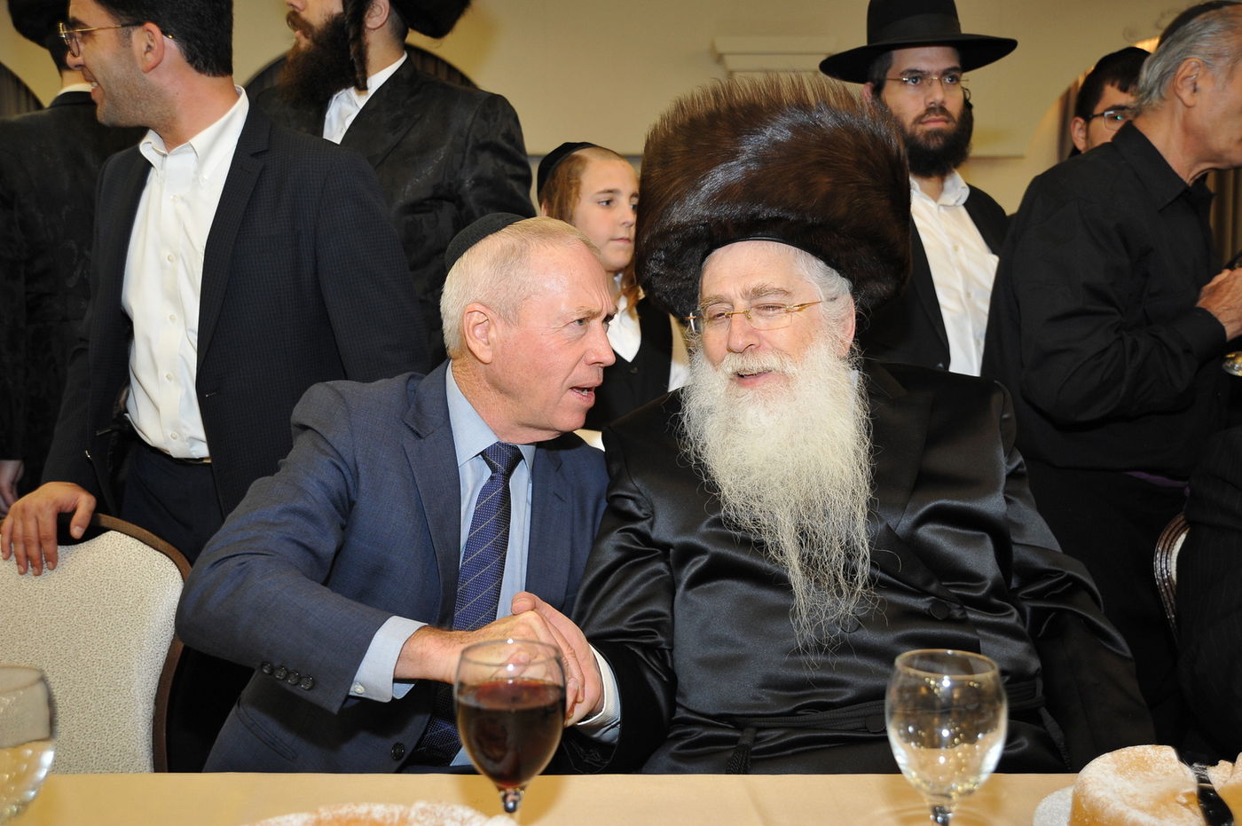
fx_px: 1206
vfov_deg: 37.8
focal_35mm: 35
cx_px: 621
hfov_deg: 54.5
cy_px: 413
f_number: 4
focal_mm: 35
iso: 1600
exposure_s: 1/100
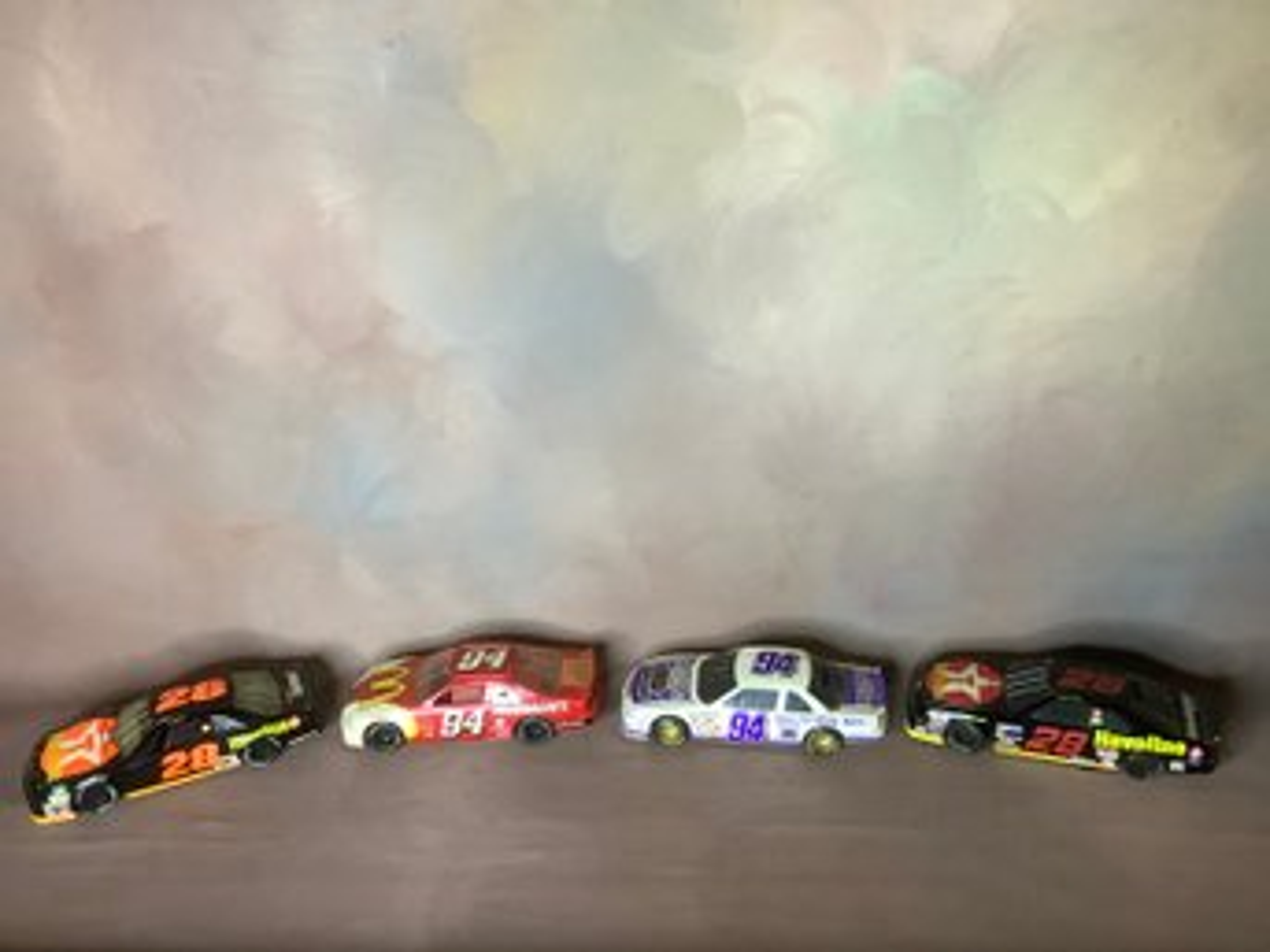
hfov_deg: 58.4
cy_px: 476
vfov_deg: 45.4
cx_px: 635
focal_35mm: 31
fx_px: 1137
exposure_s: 1/60
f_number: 2.4
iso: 160
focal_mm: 3.3
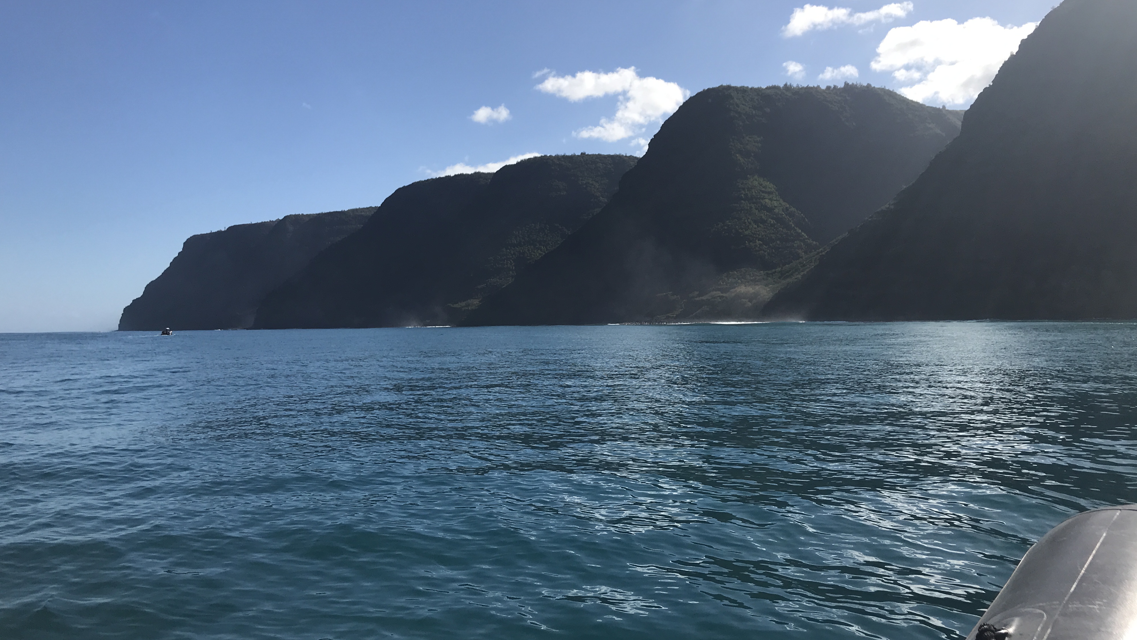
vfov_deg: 37.7
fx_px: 935
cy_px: 286
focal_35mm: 31
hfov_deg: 62.6
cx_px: 575
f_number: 1.8
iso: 20
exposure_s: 1/3690
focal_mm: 3.99
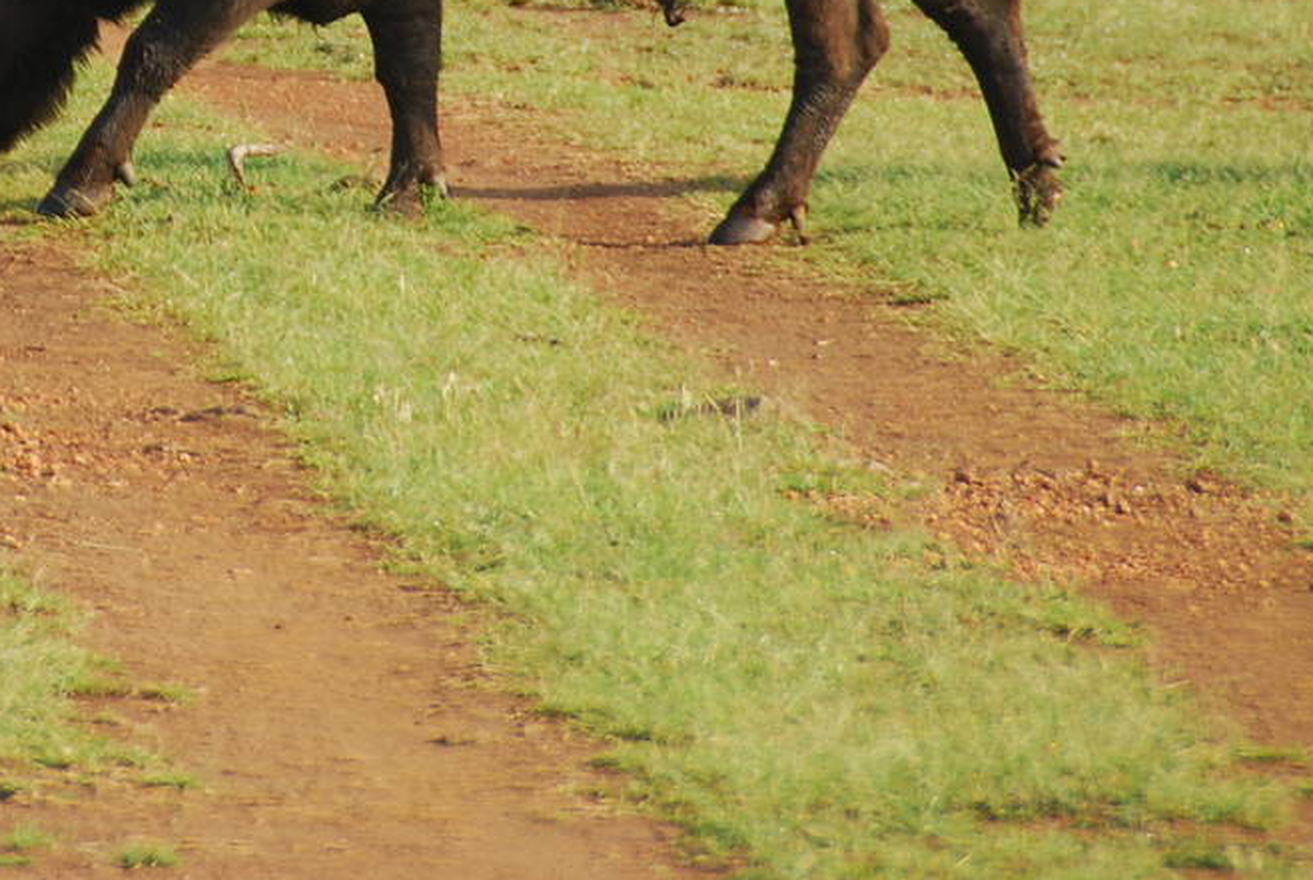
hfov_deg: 2.8
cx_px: 78
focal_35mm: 729
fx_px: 26630
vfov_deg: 1.9
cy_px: -107
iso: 200
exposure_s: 1/320
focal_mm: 200
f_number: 5.6
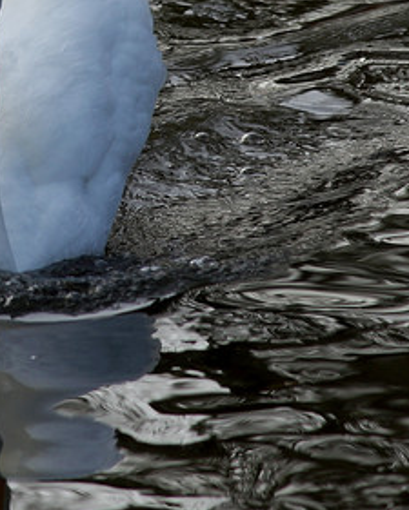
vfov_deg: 4.8
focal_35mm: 400
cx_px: -5
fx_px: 6049
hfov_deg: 3.9
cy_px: 7
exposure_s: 1/160
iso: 100
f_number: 6.3
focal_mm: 150
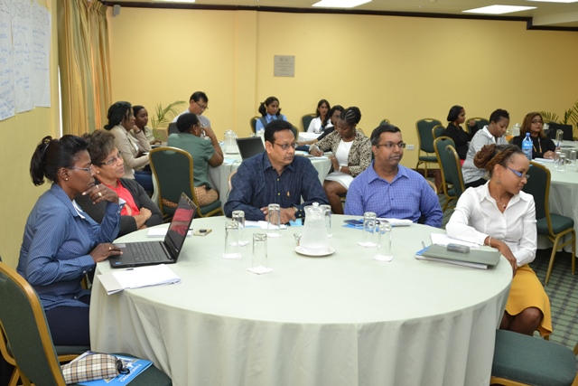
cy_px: 193
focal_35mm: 42
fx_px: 674
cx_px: 289
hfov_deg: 46.4
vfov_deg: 31.9
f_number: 3.5
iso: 800
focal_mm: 28
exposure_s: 1/125
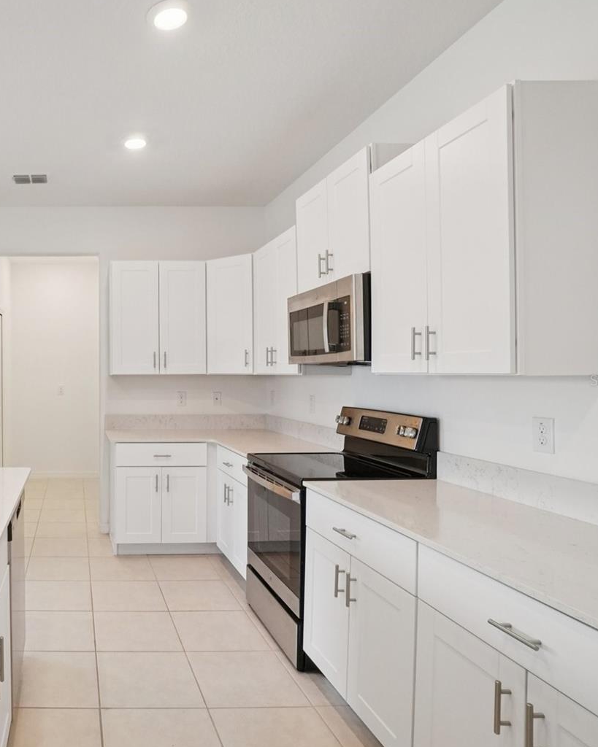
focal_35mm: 22
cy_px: 380
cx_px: 71
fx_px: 487
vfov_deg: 75.0
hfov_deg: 55.6
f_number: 8
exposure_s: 1/30
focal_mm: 10
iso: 400
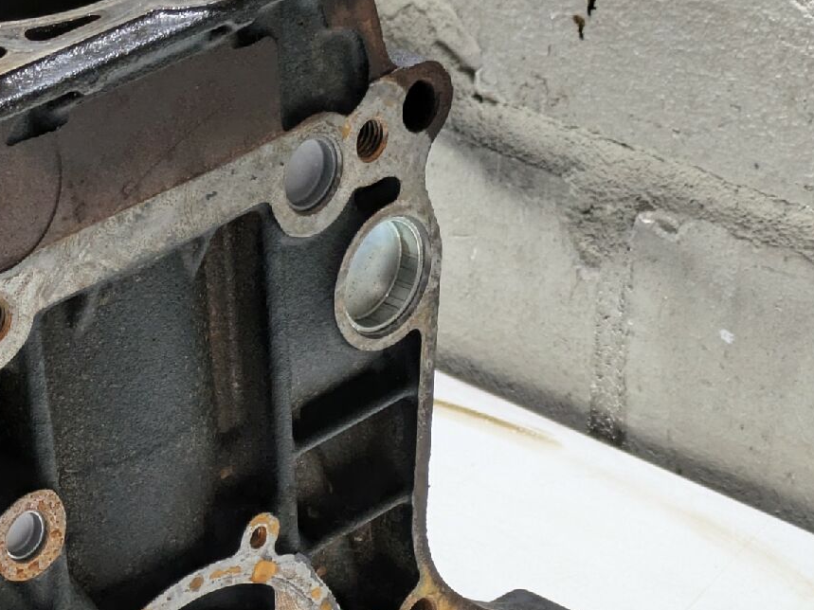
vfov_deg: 12.9
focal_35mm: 114
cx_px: 115
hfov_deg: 17.1
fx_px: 2680
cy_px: 571
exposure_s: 1/33.3
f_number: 1.89
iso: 60
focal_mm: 5.43
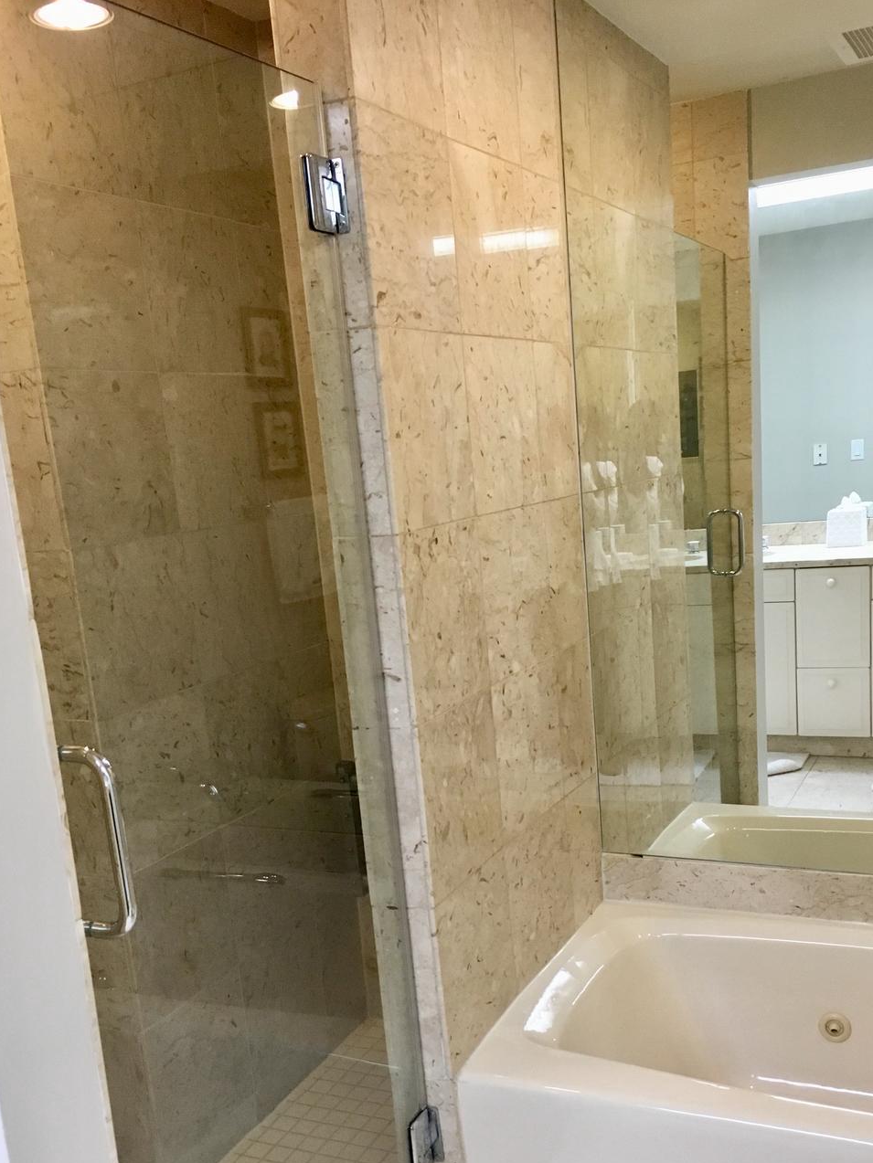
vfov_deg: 52.3
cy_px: 700
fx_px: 1177
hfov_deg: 40.7
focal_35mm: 35
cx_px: 479
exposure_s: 1/30
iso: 125
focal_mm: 4.15
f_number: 2.2
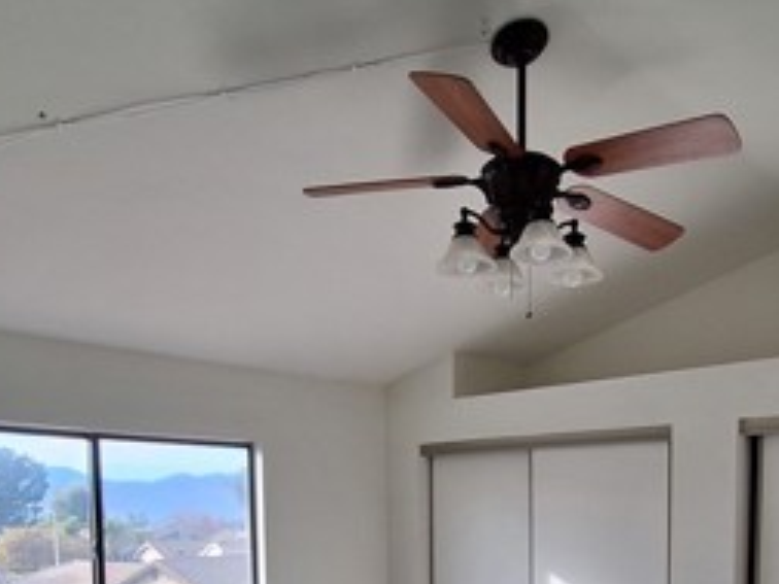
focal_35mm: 33
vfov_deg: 38.0
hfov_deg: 54.5
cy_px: 590
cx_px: 501
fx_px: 743
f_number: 2.2
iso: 40
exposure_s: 1/162
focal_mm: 1.74
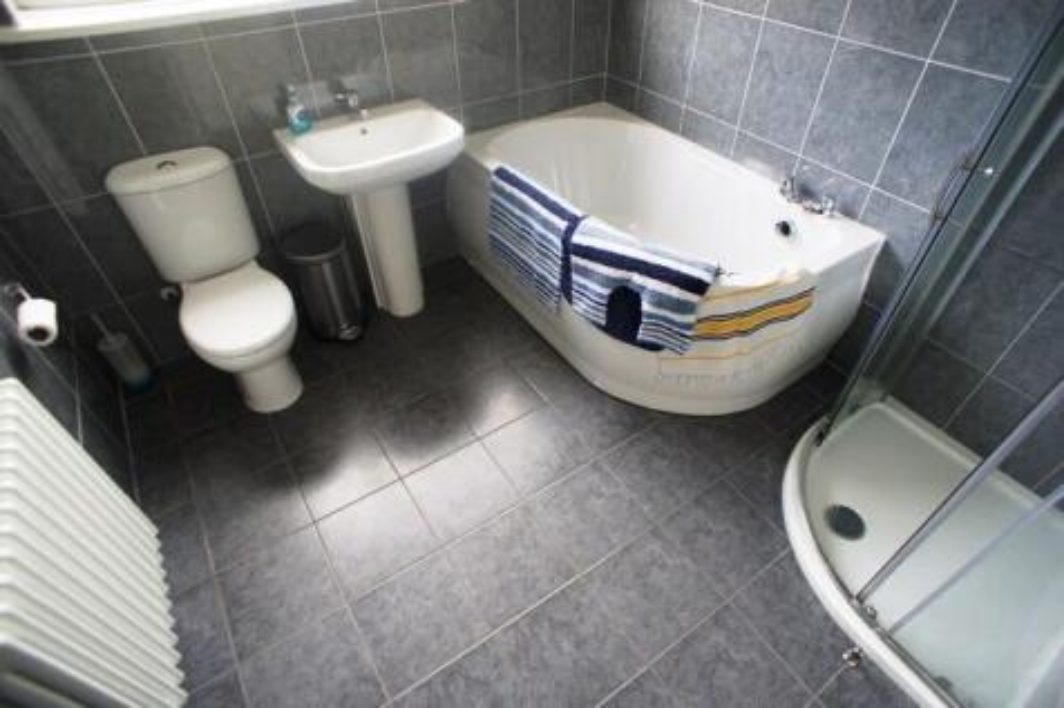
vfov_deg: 53.1
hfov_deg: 73.8
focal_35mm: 24
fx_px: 709
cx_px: 532
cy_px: 354
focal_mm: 16
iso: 200
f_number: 3.2
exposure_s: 1/50
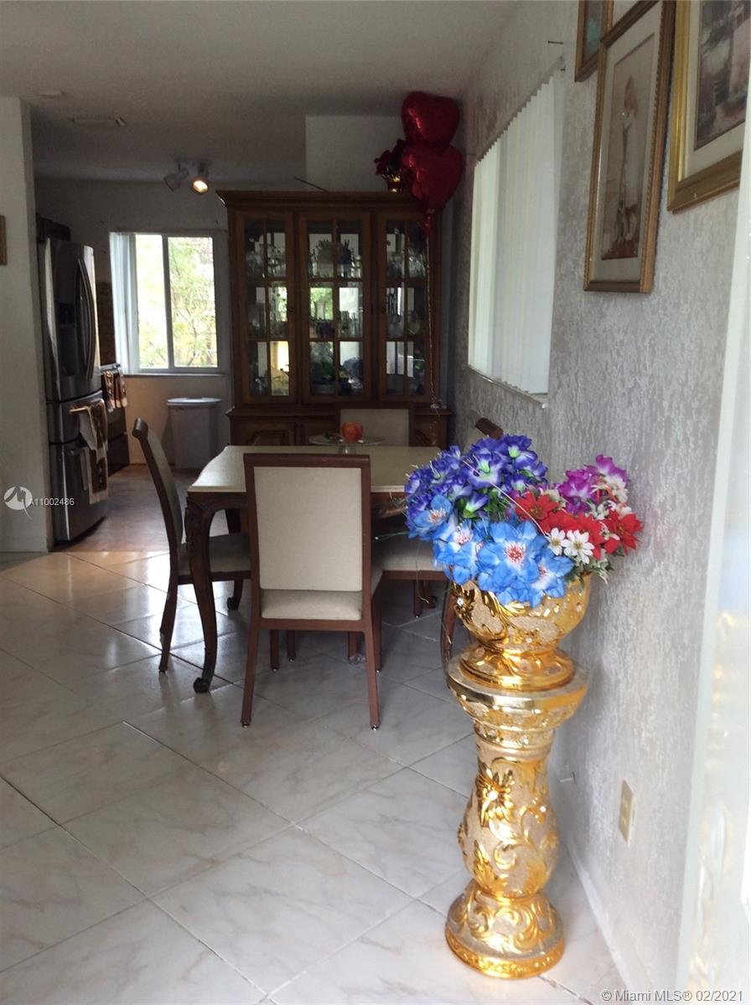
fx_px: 928
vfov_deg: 56.9
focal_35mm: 32
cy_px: 502
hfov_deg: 44.0
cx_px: 376
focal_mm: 3.3
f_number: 2.4
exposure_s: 1/60
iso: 32
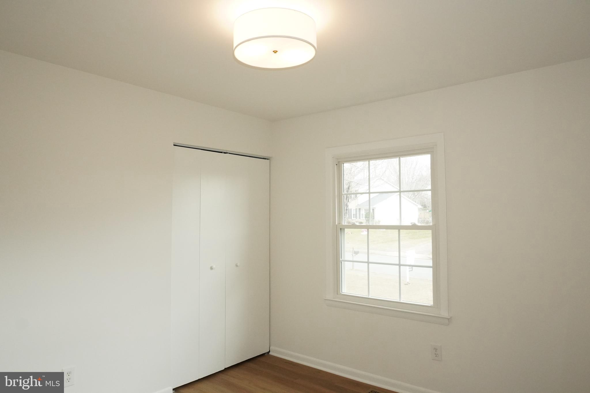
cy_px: 196
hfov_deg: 73.7
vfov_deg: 53.1
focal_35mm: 24
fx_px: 393
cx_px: 295
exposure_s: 1/160
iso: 3200
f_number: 9
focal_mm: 16
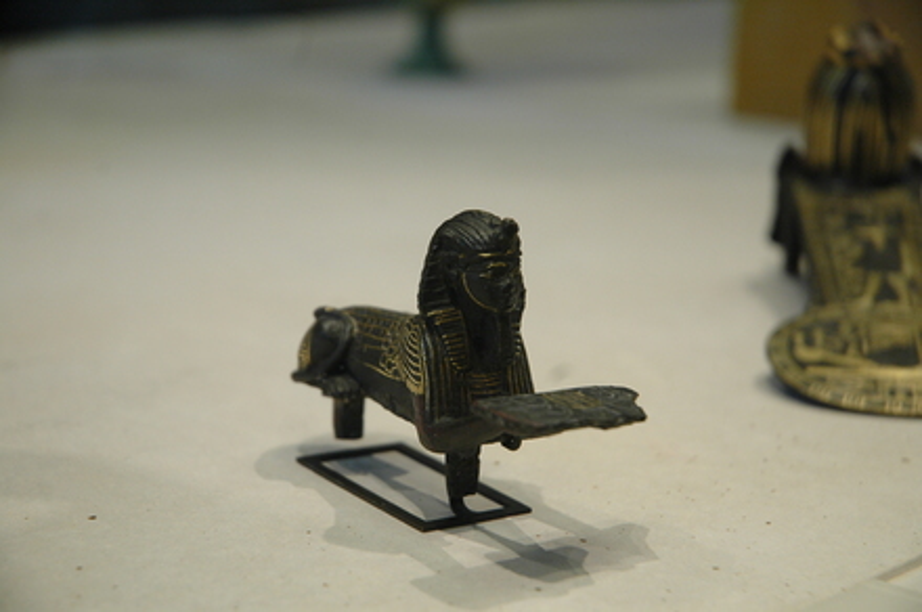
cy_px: 306
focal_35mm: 105
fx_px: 2685
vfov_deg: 13.0
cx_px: 461
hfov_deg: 19.5
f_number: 4.8
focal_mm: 70
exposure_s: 1/90
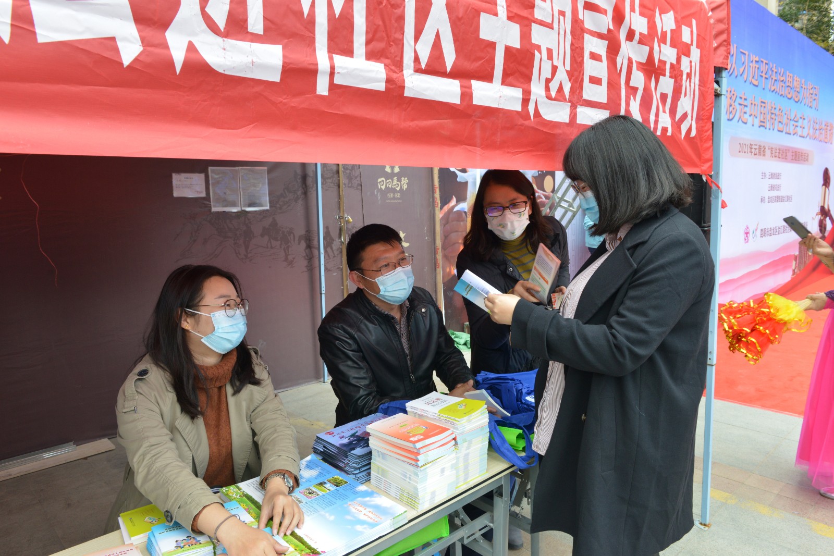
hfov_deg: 73.7
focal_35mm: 24
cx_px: 417
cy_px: 278
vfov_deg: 53.1
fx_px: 556
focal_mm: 24
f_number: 10
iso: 800
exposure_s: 1/100
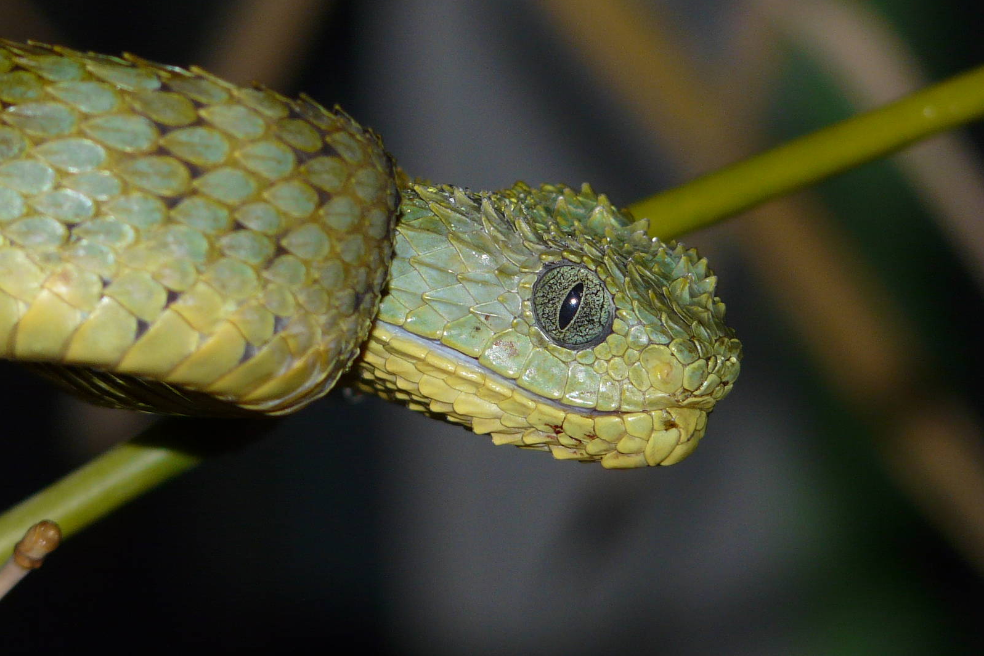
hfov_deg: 2.5
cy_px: 306
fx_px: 22872
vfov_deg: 1.6
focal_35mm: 837
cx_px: 492
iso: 100
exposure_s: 1/125
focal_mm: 82.8
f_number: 4.2
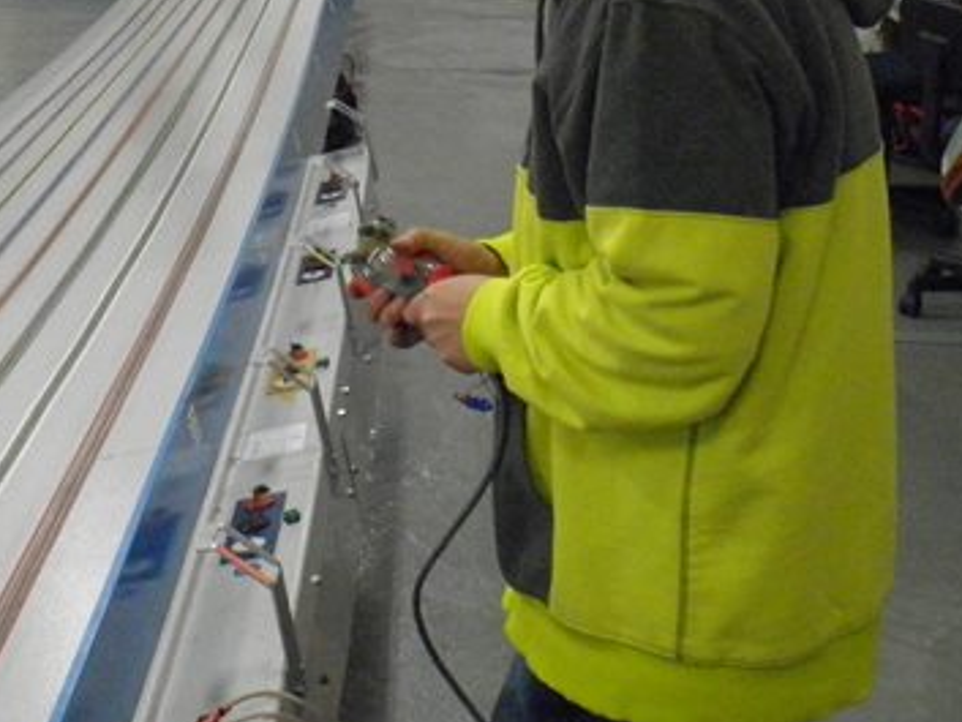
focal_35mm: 77
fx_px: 2141
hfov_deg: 24.6
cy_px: 57
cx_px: 109
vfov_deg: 18.8
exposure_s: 1/80
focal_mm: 6.1
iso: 800
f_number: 3.5
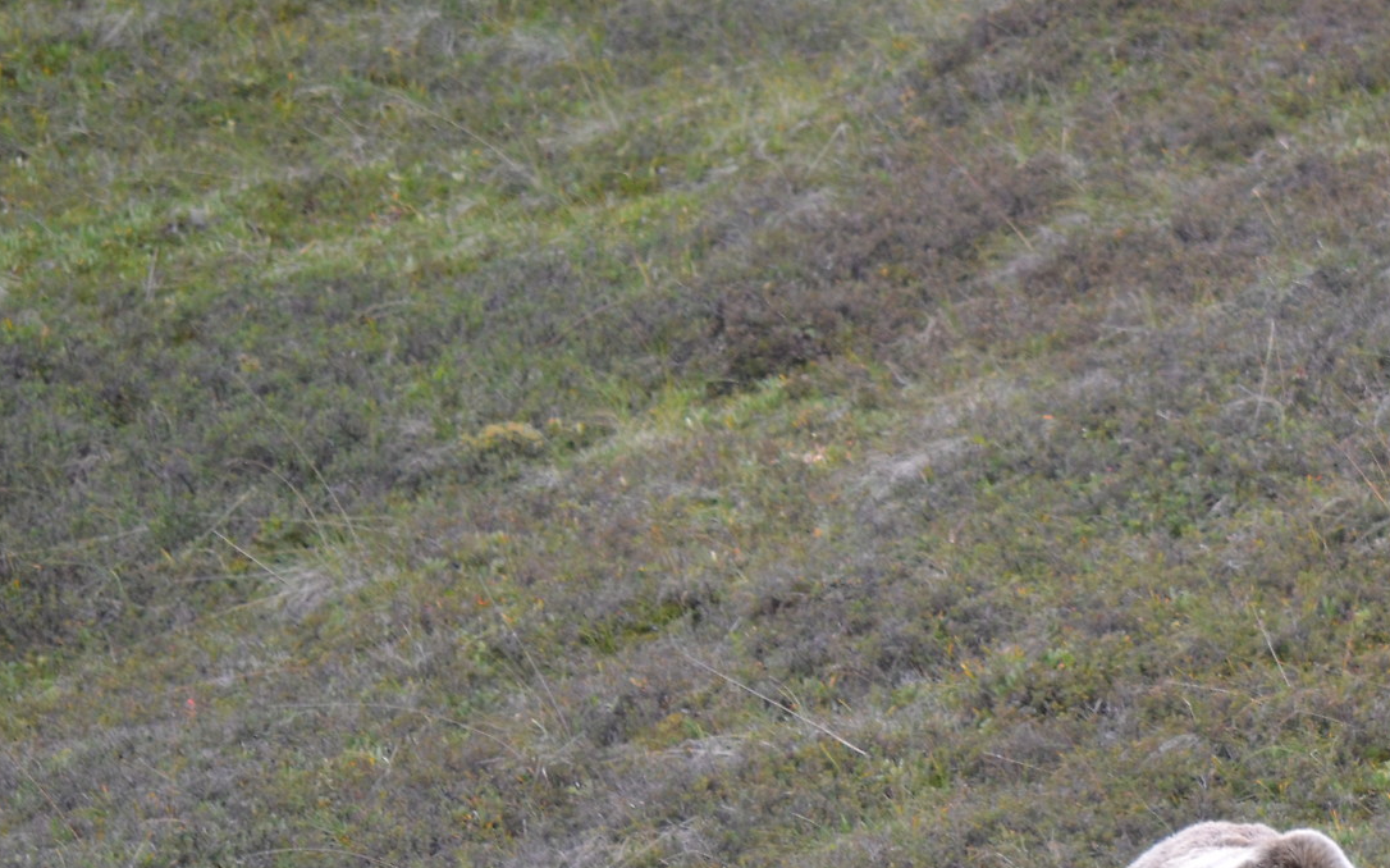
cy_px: 840
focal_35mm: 1014
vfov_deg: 1.3
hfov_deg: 2.1
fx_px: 38400
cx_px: 1199
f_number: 5.6
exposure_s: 1/500
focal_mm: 300
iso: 400
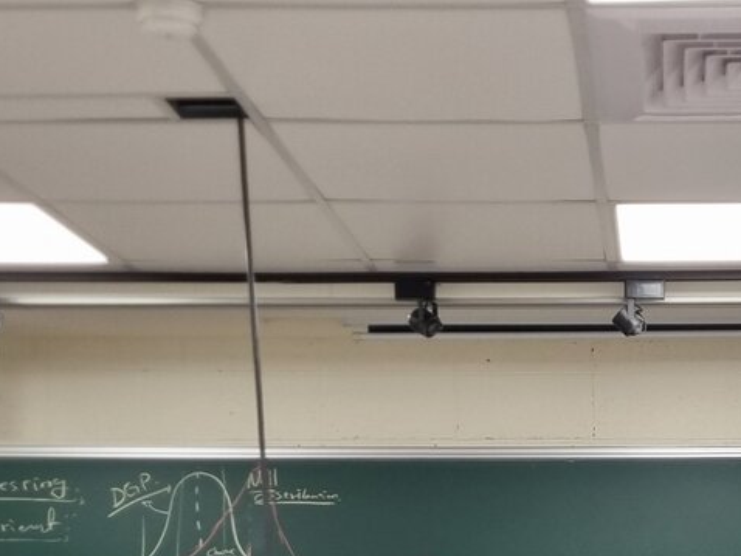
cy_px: 779
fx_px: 1863
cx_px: 639
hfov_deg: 22.1
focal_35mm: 87
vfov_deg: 15.9
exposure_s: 1/120
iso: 80
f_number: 1.8
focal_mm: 5.4
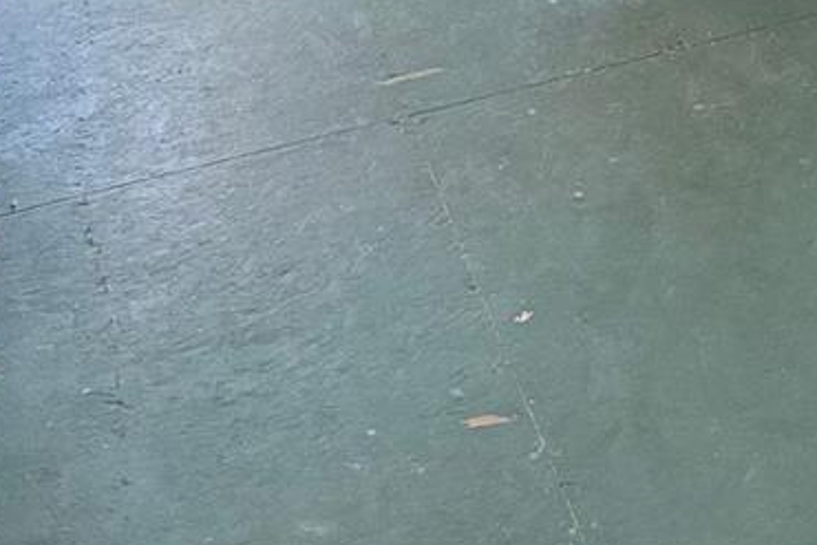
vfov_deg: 13.4
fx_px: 1839
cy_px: -677
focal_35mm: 81
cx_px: 680
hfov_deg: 24.6
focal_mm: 6.76
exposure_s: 1/120
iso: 400
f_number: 1.78
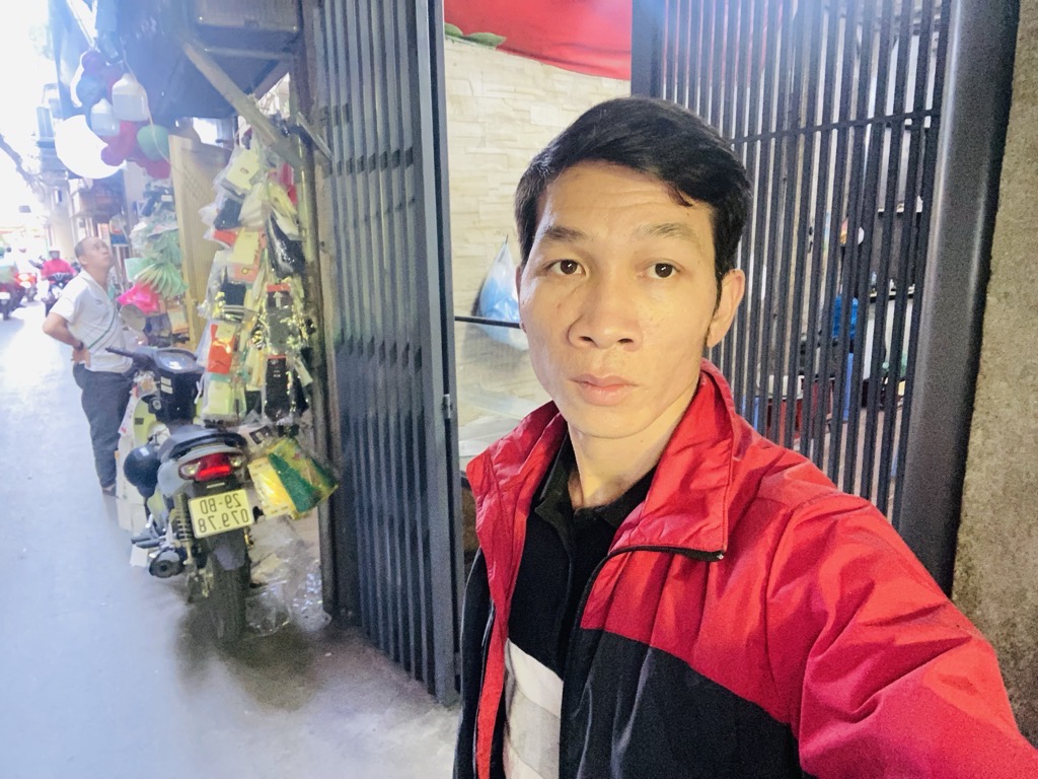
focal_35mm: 23
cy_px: 390
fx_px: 690
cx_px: 519
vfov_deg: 58.9
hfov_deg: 73.9
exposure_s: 1/25
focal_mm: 2.71
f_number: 2.2
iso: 400
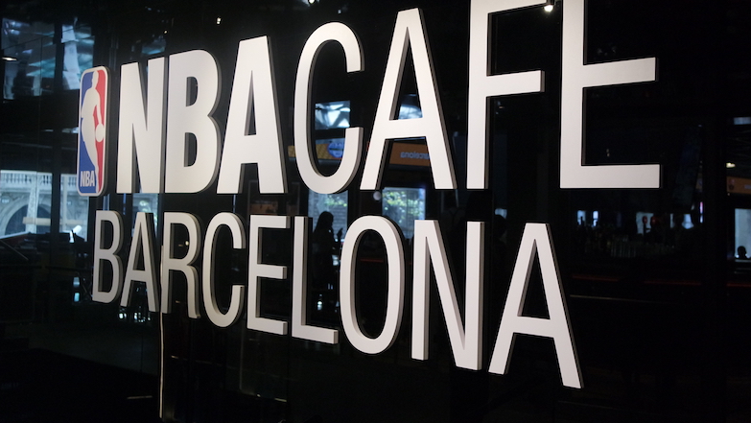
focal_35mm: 46
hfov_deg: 44.6
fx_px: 916
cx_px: 371
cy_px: 182
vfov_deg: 26.0
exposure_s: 1/100
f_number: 4
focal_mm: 28
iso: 1600
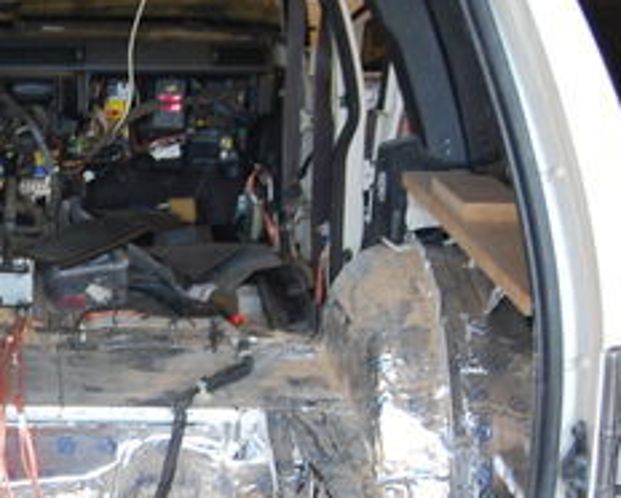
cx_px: 0
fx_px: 1711
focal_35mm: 93
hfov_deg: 20.0
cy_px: 321
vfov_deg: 16.5
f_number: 4
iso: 400
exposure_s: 1/30
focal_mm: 24
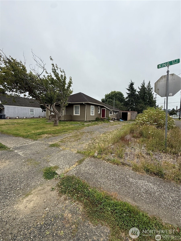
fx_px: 98
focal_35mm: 14
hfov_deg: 85.7
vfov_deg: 102.1
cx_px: 90
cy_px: 120
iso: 50
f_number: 2.2
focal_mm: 2.22
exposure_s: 1/326
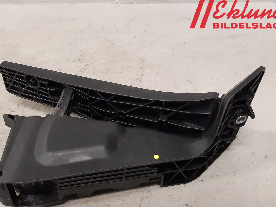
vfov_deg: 42.6
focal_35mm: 33
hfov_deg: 55.2
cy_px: 131
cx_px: 120
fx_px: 263
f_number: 1.7
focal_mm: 3.93
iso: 250
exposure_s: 1/50
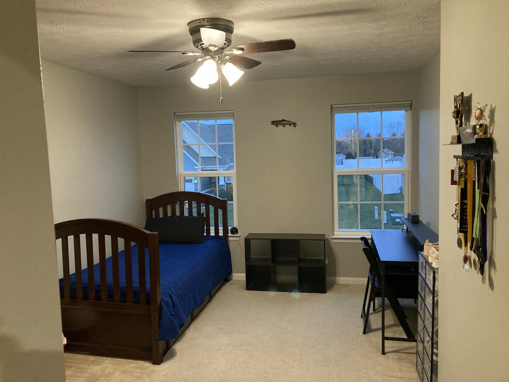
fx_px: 412
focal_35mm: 28
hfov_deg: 63.4
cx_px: 254
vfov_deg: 49.7
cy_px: 191
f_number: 1.8
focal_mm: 3.99
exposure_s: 1/40
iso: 400
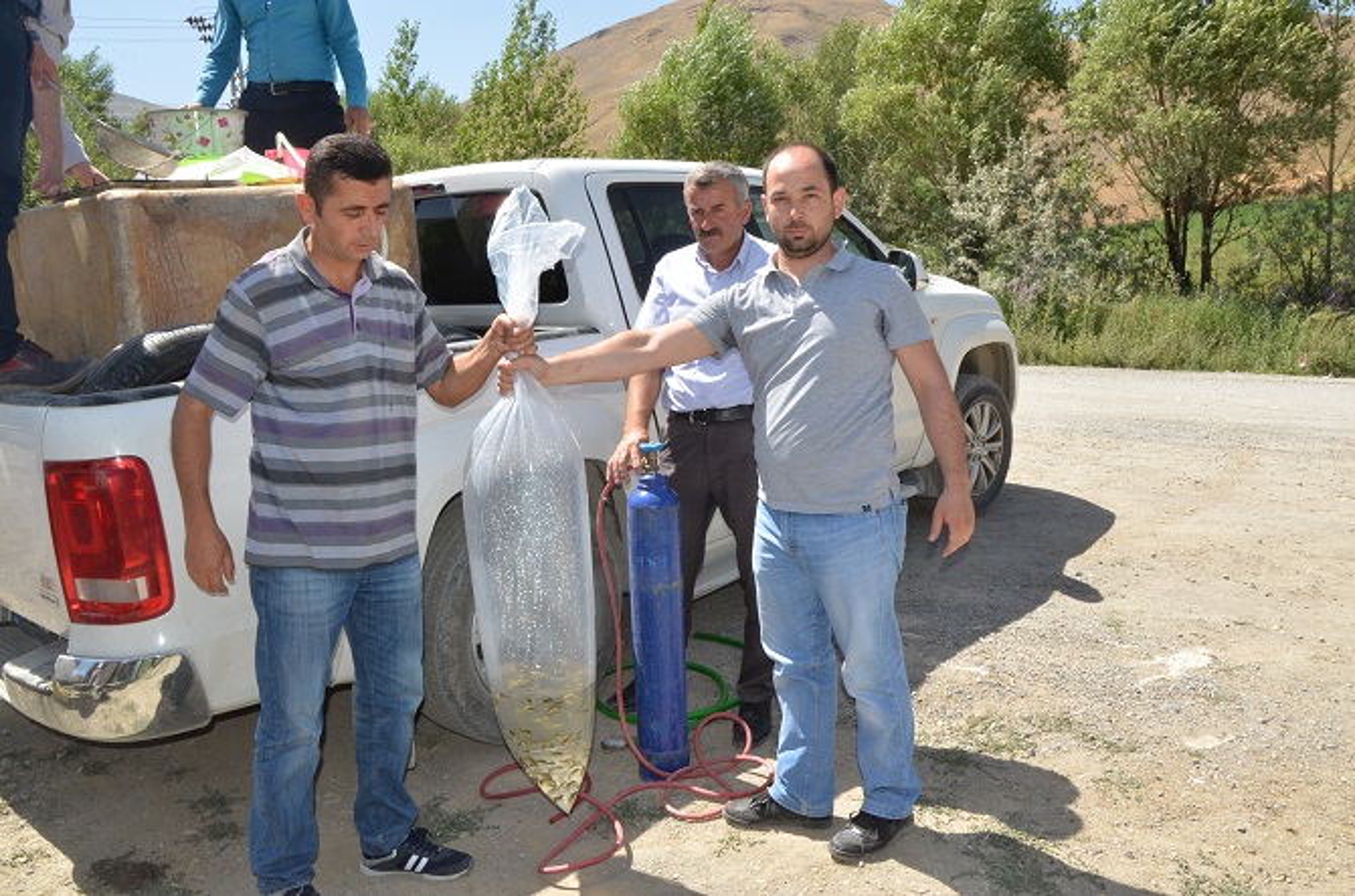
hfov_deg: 67.5
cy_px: 448
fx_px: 1014
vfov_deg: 47.7
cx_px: 678
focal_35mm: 27
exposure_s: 1/250
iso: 1000
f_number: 20
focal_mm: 18
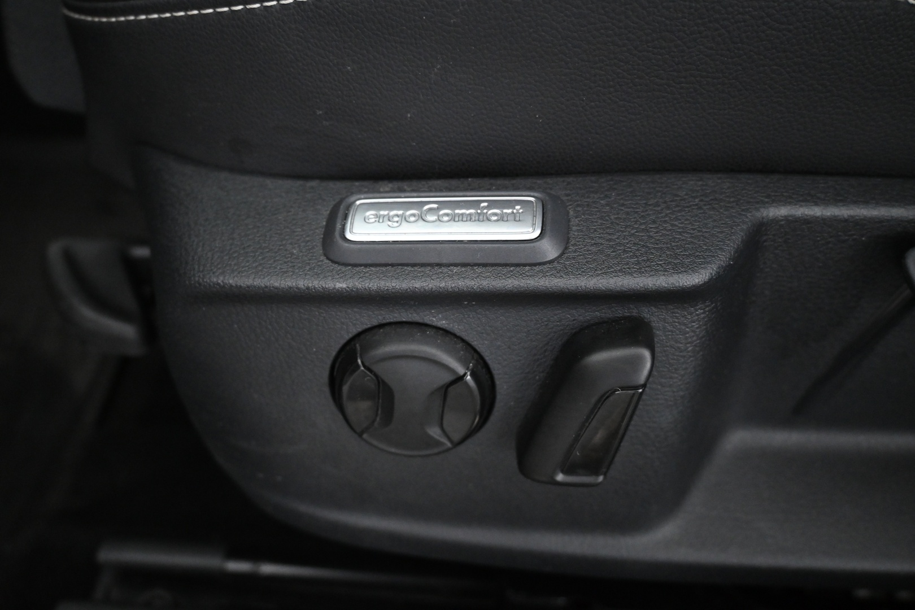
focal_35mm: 30
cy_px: 305
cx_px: 458
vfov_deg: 43.6
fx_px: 762
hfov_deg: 61.9
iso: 3200
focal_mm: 20
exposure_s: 1/30
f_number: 3.8
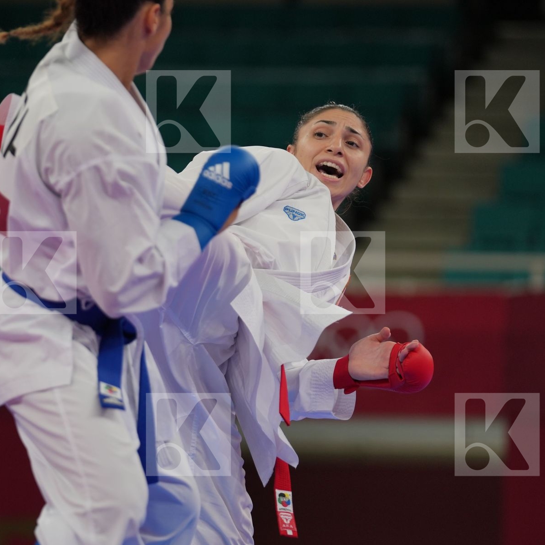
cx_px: 188
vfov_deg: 5.4
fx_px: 5807
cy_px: 273
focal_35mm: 326
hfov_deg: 5.4
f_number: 2.8
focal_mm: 170
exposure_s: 1/1000
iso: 400
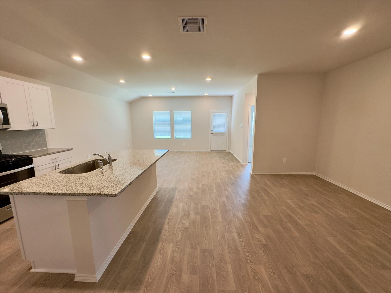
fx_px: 158
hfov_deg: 102.1
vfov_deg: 85.7
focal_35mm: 14
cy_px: 146
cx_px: 196
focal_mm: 2.22
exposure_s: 1/120
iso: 160
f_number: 2.2
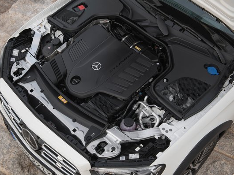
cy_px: 87
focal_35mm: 49
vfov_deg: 29.7
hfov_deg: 38.9
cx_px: 106
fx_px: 331
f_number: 11
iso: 100
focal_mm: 45
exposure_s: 1/13
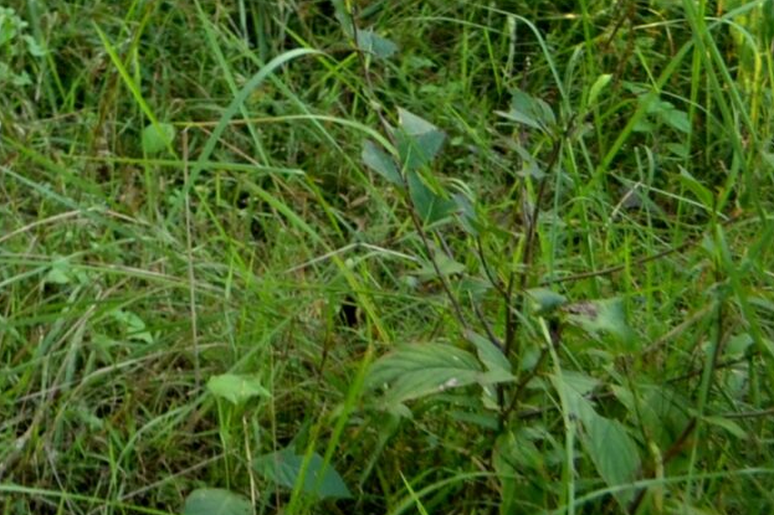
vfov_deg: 11.5
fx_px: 2386
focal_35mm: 111
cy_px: -396
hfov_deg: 14.9
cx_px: -789
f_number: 4
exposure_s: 1/60
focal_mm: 18
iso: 200
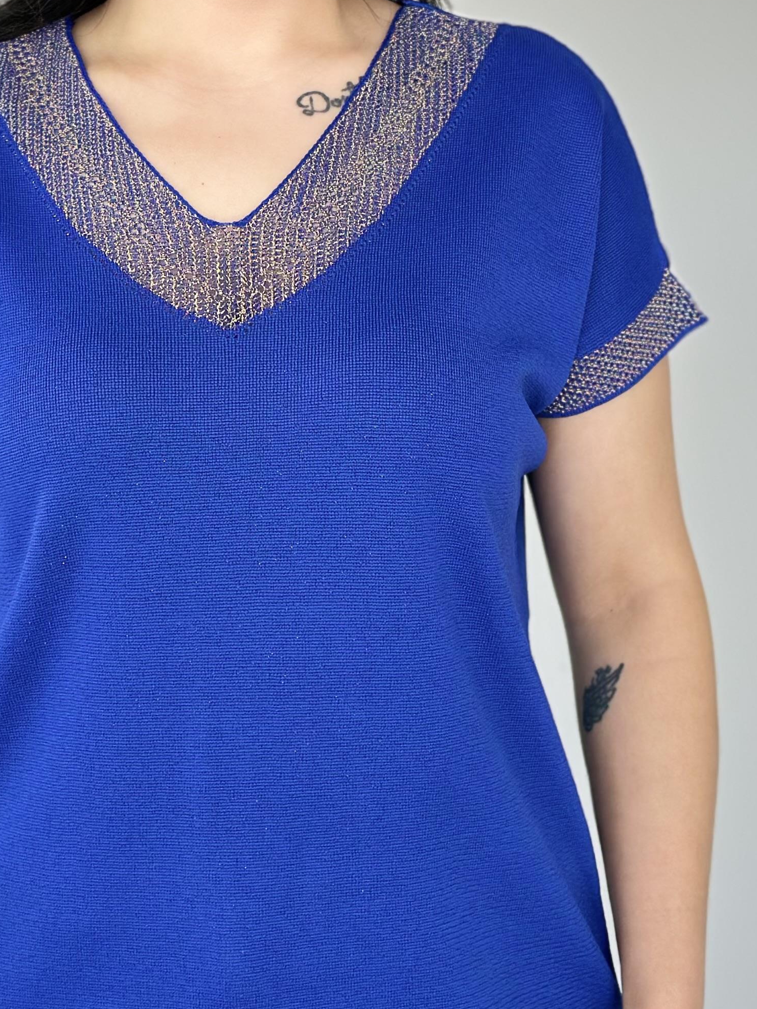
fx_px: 2858
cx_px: 293
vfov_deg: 20.0
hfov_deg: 15.1
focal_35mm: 98
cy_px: 328
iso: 64
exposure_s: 1/120
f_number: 1.78
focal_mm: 6.86
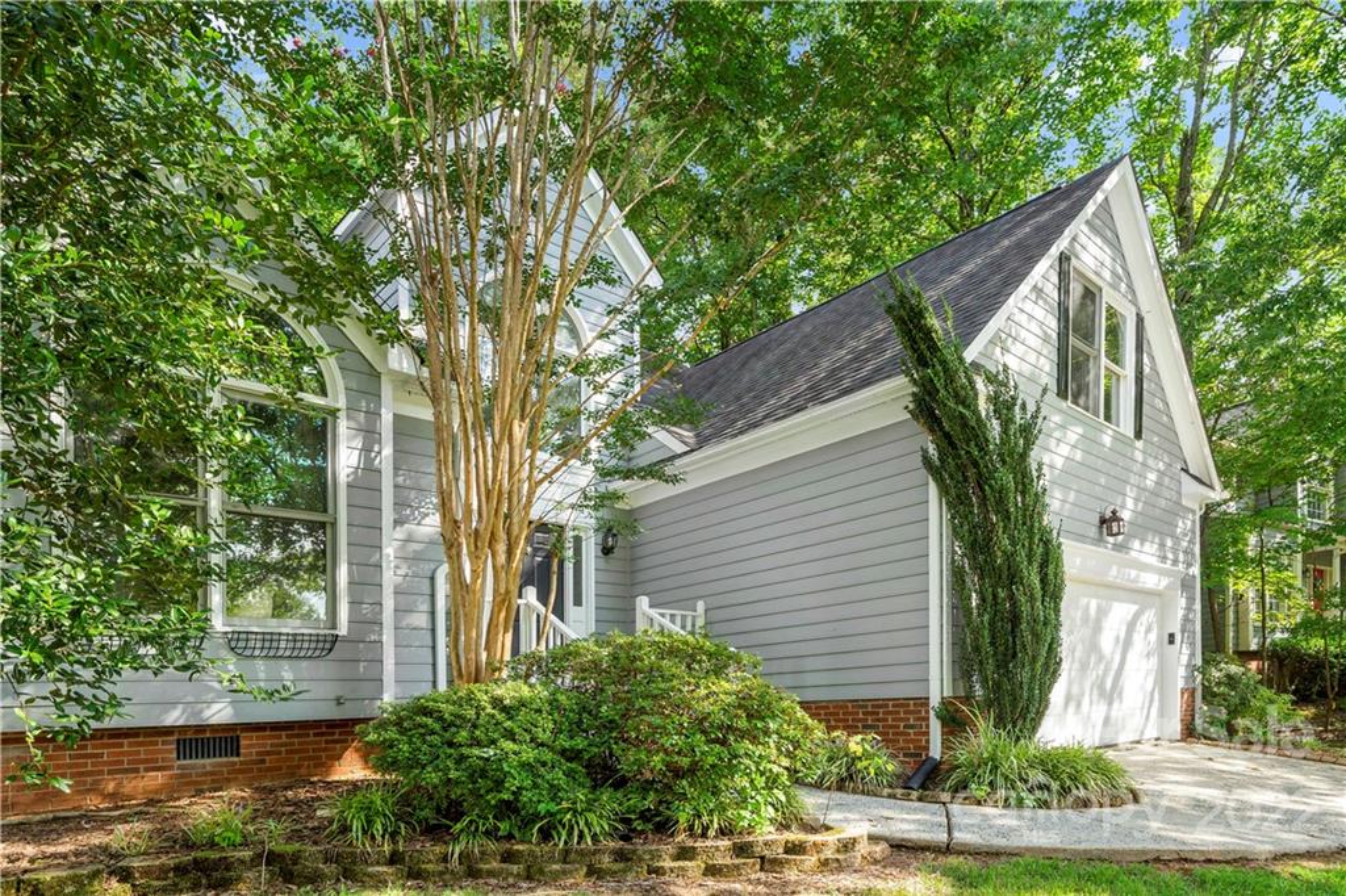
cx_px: 673
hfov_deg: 96.8
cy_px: 448
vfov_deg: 73.7
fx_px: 598
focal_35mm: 16
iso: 100
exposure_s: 1/60
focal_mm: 16
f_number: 5.6
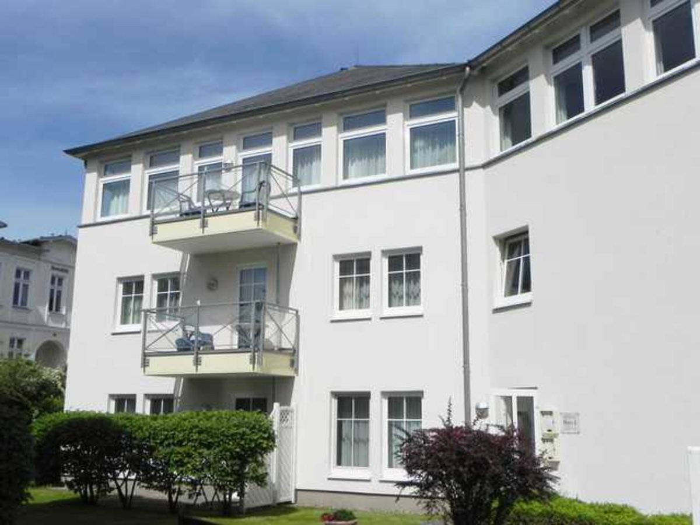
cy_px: 262
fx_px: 748
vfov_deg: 38.7
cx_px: 350
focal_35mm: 37
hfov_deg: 50.1
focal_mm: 6.6
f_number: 8
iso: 160
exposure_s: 1/1157
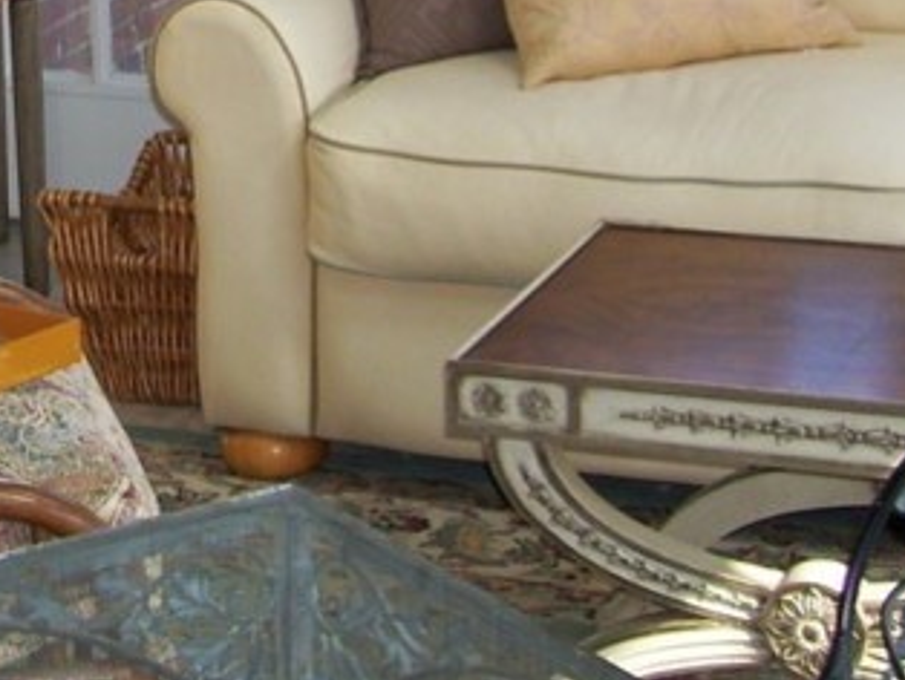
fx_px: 3061
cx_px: -262
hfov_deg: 16.0
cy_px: -193
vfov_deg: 12.3
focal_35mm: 117
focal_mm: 6
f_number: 2.7
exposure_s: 1/160
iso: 80
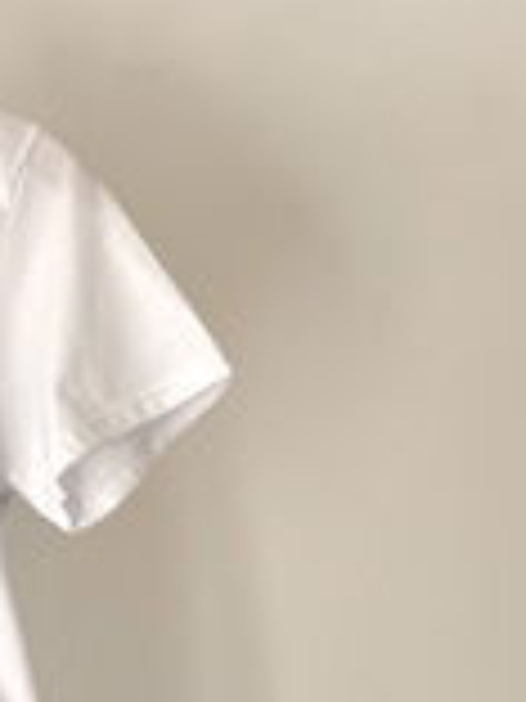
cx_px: -220
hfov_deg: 16.6
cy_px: 502
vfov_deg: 23.7
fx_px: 1661
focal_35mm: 82
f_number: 1.78
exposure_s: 1/464
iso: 80
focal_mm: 6.76
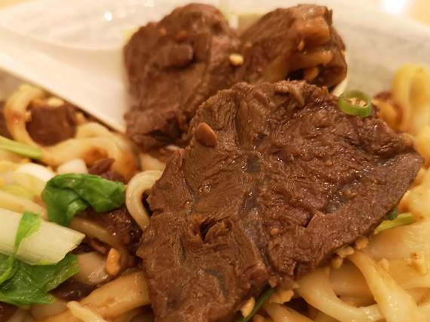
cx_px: 211
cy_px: 180
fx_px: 422
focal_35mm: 34
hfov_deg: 54.0
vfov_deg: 41.7
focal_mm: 3.95
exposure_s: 1/33.3
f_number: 1.8
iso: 160
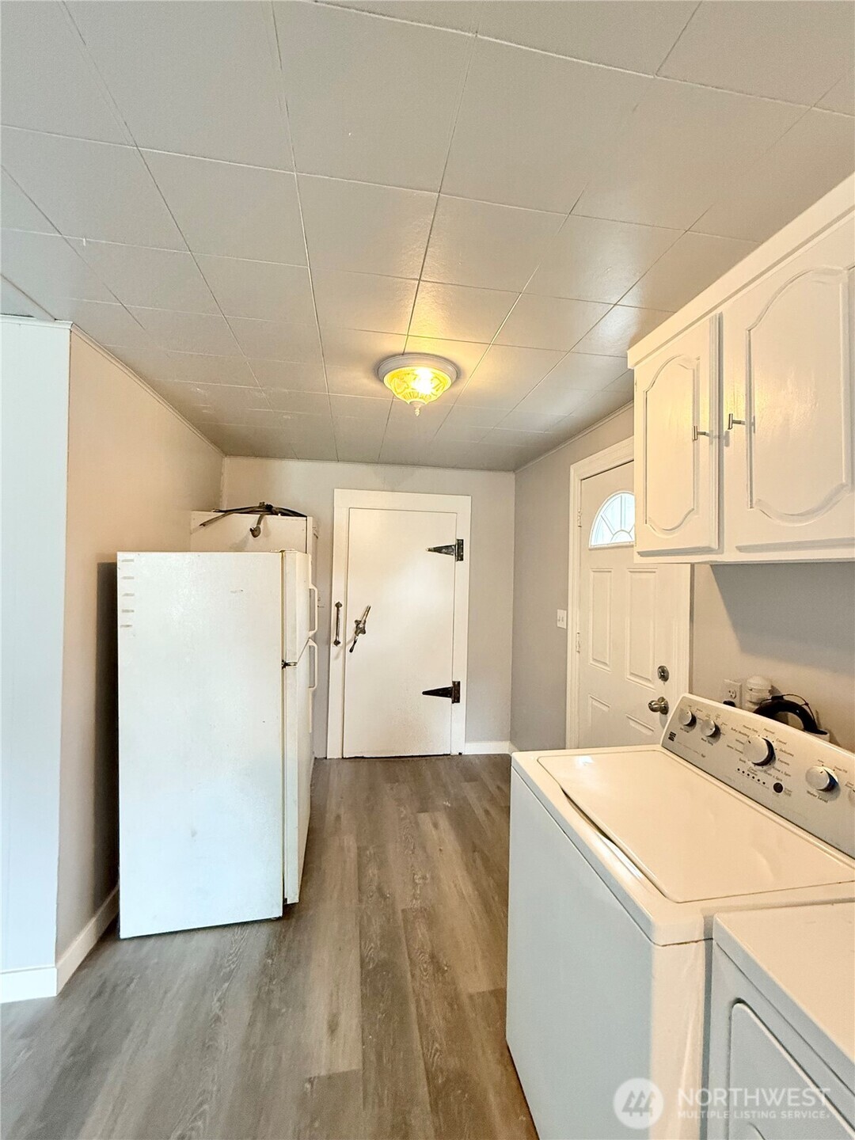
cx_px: 428
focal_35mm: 14
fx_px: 461
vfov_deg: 102.1
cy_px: 570
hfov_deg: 85.7
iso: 400
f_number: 2.2
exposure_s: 1/60
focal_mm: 2.22
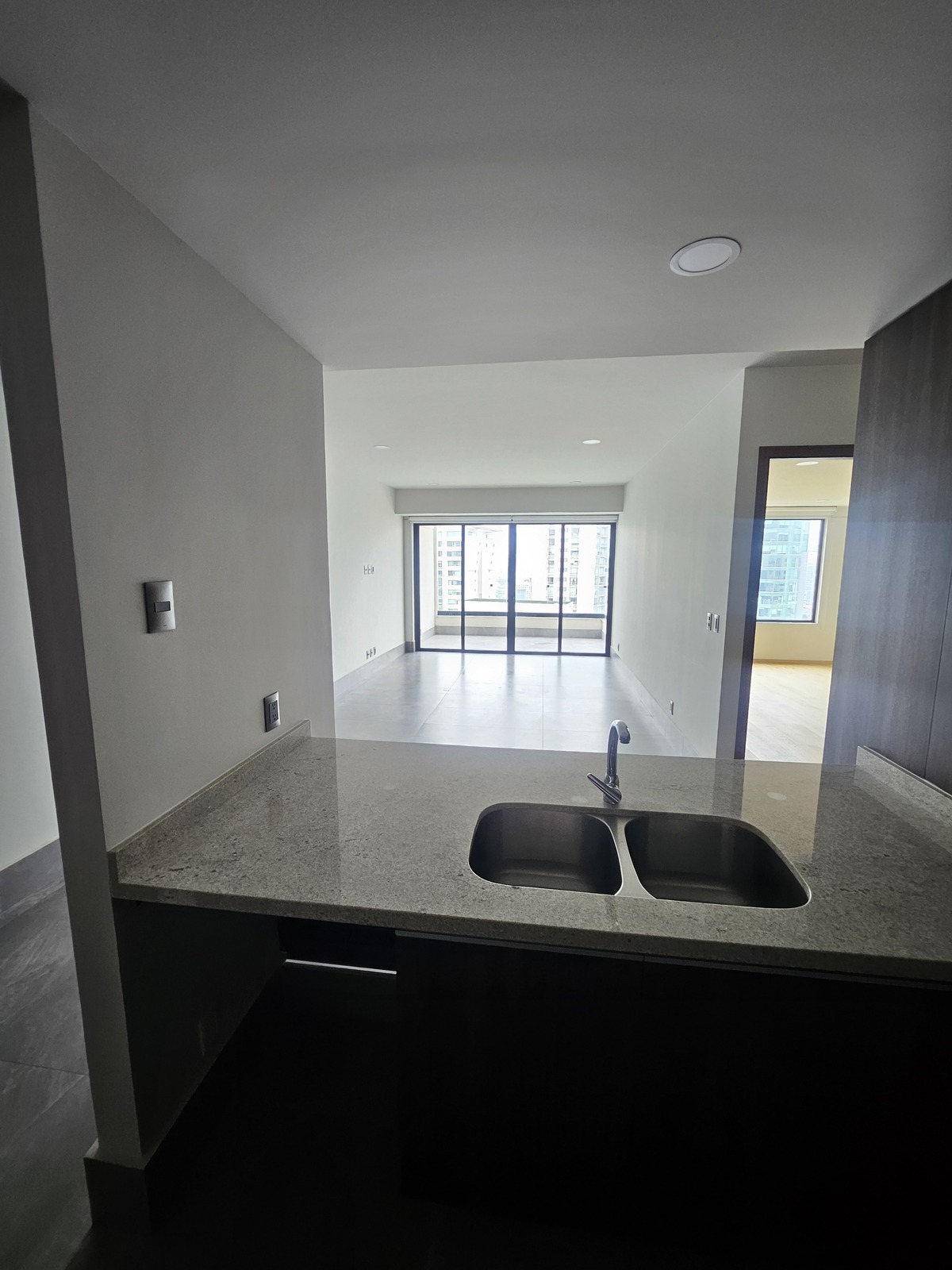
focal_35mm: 13
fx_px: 477
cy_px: 635
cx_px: 476
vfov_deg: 106.2
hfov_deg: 89.9
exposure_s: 1/60
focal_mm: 1.7
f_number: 2.2
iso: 64
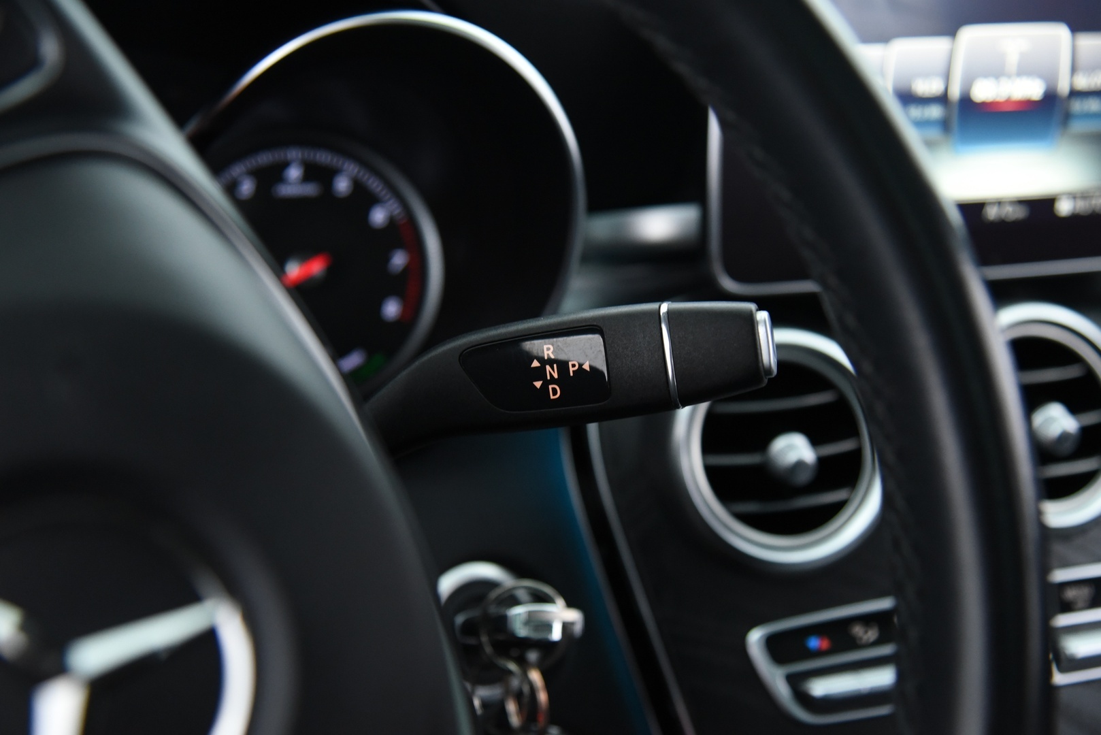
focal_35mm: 52
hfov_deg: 38.2
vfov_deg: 26.0
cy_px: 368
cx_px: 550
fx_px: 1591
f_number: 4
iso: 4000
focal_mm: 52
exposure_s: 1/25
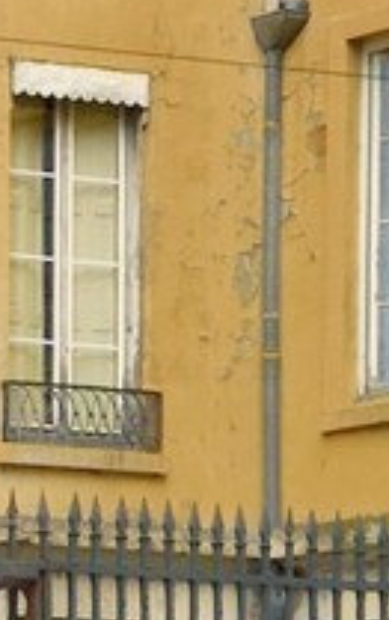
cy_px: 1323
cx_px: -1511
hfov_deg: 4.2
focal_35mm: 273
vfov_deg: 7.3
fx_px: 4621
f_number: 10
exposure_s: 1/200
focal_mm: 35
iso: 200
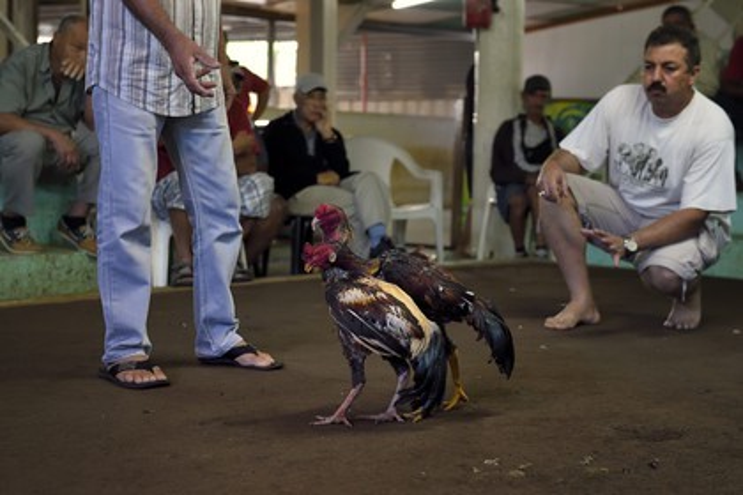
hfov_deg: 28.8
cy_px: 248
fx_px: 1445
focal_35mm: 70
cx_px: 372
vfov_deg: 19.5
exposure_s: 1/125
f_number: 4.5
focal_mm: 70
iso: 3200
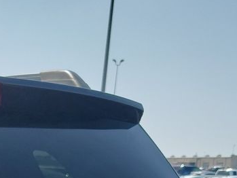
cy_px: 372
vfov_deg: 11.8
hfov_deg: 16.4
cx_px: -111
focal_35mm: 110
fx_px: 753
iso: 50
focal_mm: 6.7
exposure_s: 1/555
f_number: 1.8
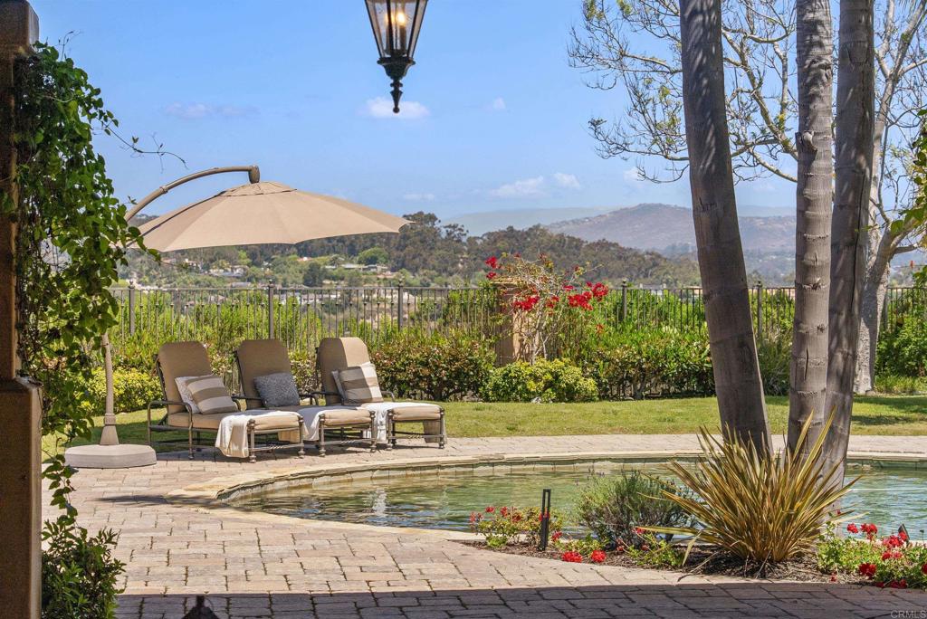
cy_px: 310
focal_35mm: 87
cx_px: 464
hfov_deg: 23.4
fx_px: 2241
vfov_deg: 15.7
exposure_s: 1/3200
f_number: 7.1
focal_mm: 87
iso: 800
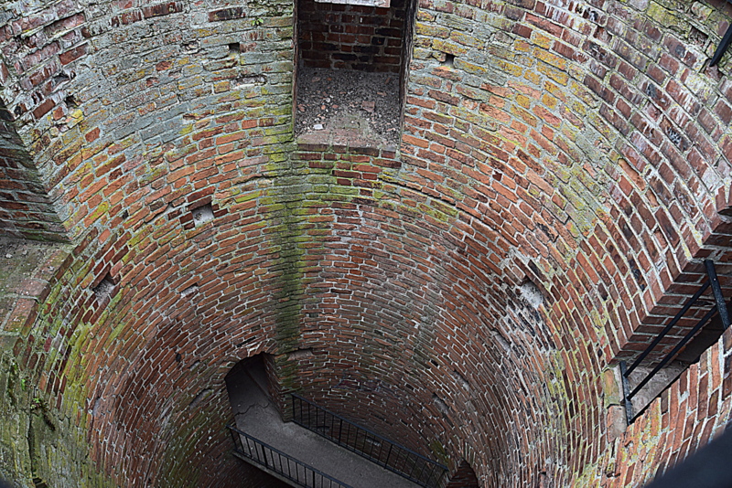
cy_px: 244
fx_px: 549
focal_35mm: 27
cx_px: 366
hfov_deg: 67.4
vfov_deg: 48.0
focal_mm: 18
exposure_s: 1/25
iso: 400
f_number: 6.3
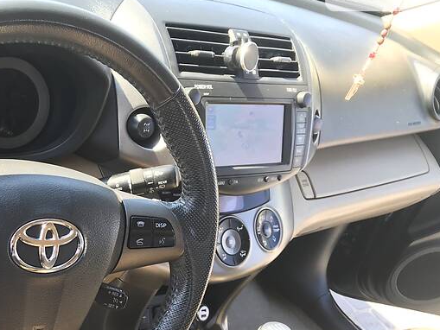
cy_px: 223
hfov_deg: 41.8
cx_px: 117
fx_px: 559
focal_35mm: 44
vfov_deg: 32.6
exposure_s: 1/100
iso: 25
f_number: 1.8
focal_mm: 4
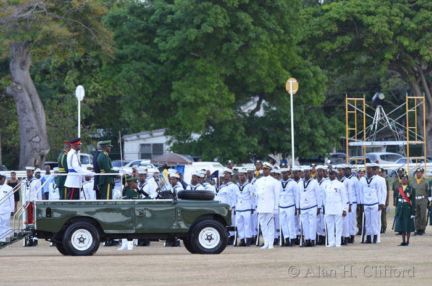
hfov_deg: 5.5
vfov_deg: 3.6
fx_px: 4489
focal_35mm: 375
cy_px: 143
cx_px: 216
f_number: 5.3
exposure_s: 1/640
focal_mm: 250
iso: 800
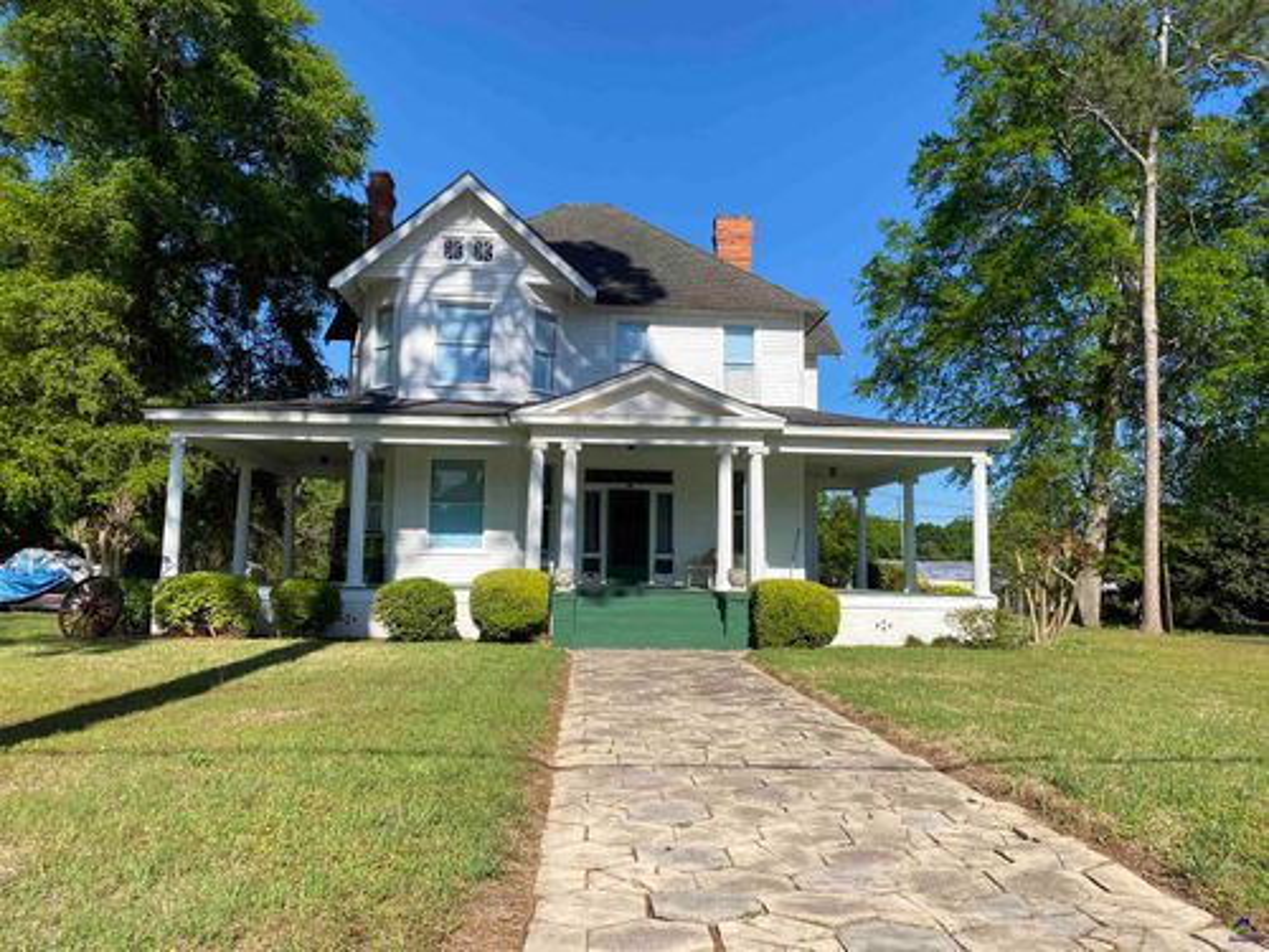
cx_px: 634
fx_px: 953
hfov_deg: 67.3
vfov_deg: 53.1
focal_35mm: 26
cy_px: 476
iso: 32
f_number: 1.8
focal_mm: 4.25
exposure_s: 1/2890
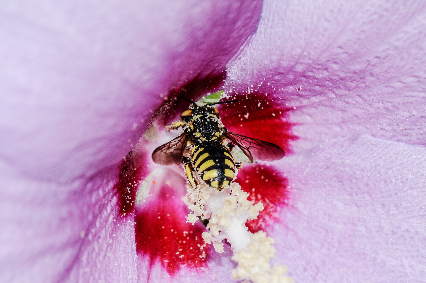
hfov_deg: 16.1
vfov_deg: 10.7
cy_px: 142
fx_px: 1507
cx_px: 213
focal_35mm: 128
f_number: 16
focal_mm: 85
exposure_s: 1/160
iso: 500
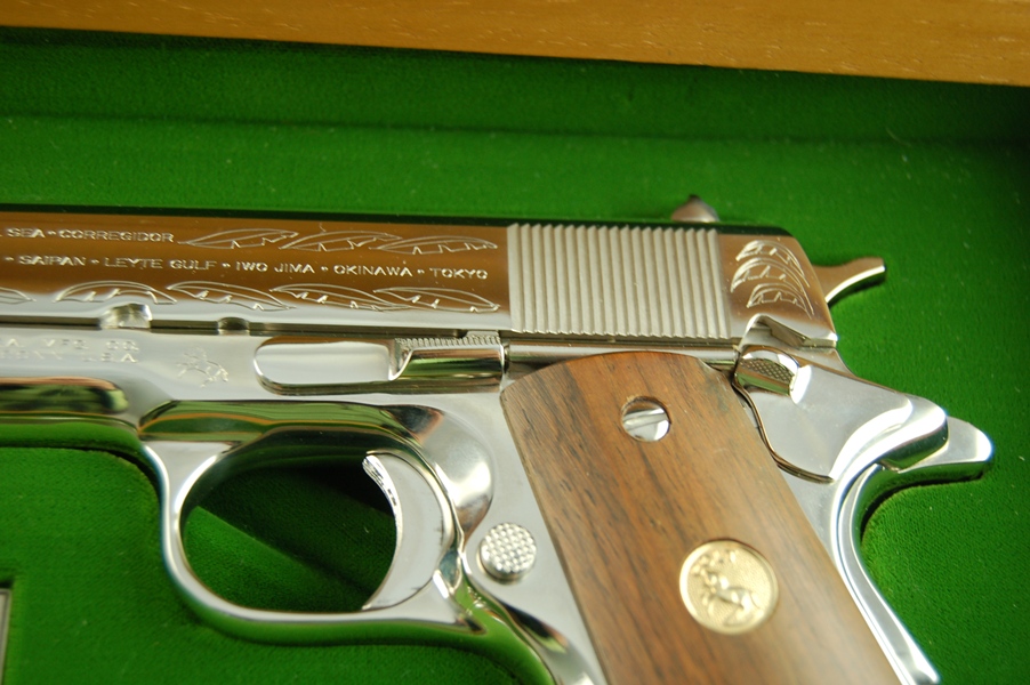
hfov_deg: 37.9
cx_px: 515
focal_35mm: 52
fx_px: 1501
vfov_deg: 25.7
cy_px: 342
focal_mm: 35
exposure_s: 1/40
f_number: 4.8
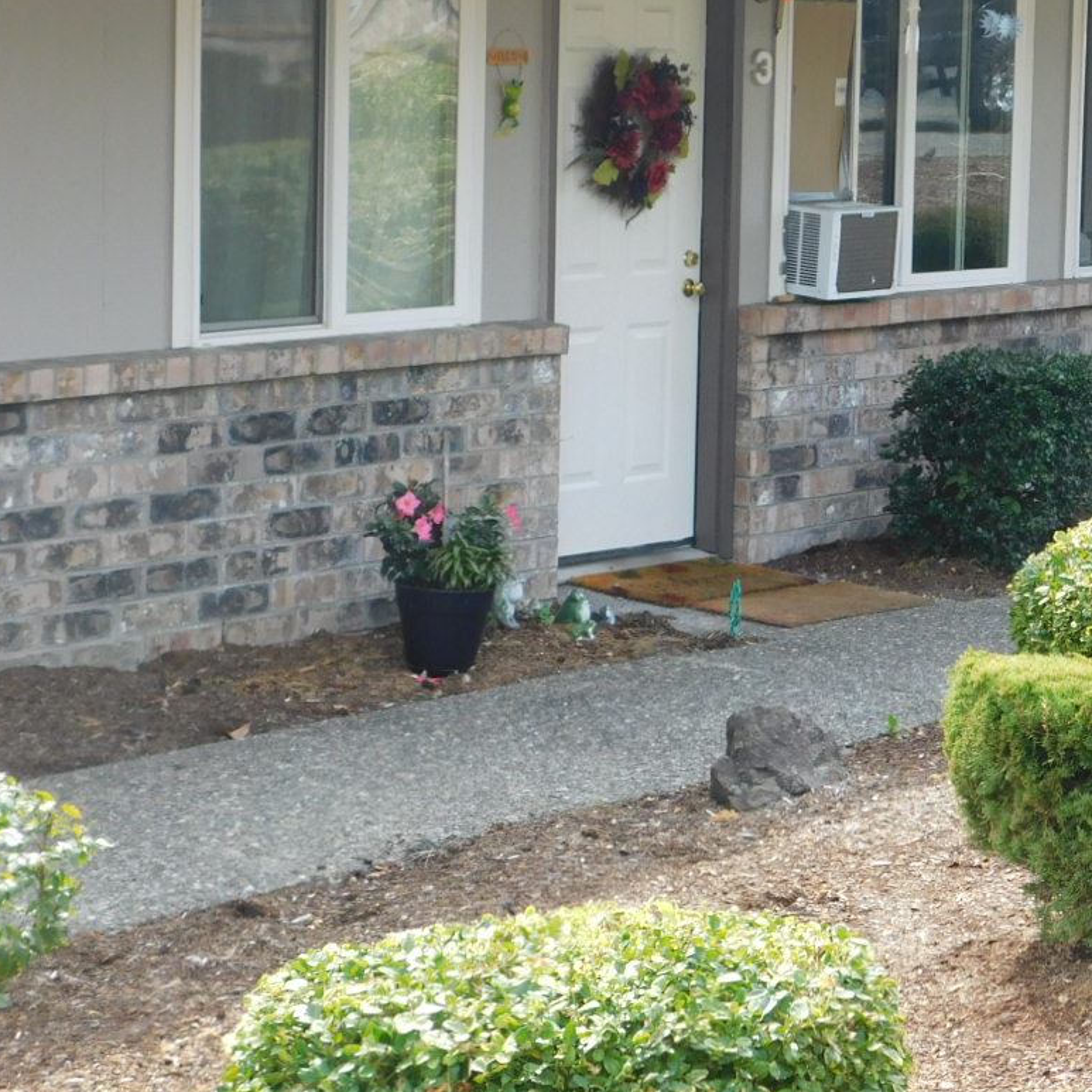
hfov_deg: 15.8
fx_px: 3855
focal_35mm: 108
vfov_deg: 16.1
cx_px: 1069
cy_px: 393
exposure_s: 1/160
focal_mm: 10.4
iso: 125
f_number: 4
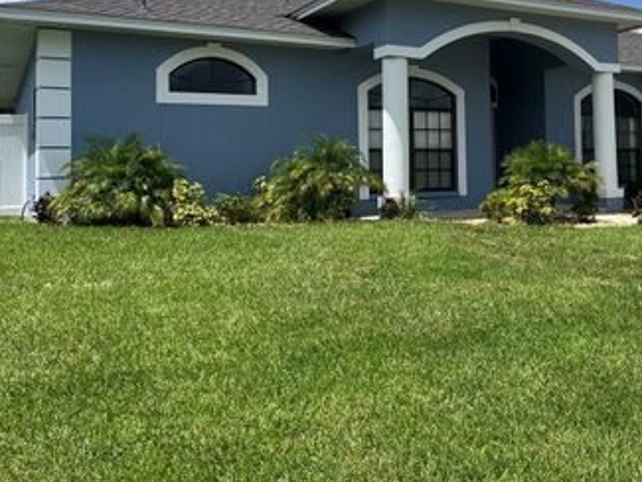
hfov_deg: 45.1
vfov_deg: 35.4
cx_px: 488
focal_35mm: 40
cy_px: 135
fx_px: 742
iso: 50
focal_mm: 5.1
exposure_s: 1/4484
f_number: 1.6
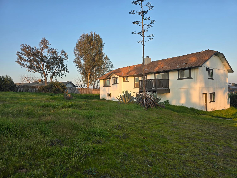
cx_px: 118
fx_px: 157
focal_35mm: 23
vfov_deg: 58.9
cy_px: 89
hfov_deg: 73.9
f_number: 1.7
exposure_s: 1/180
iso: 16
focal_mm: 6.3
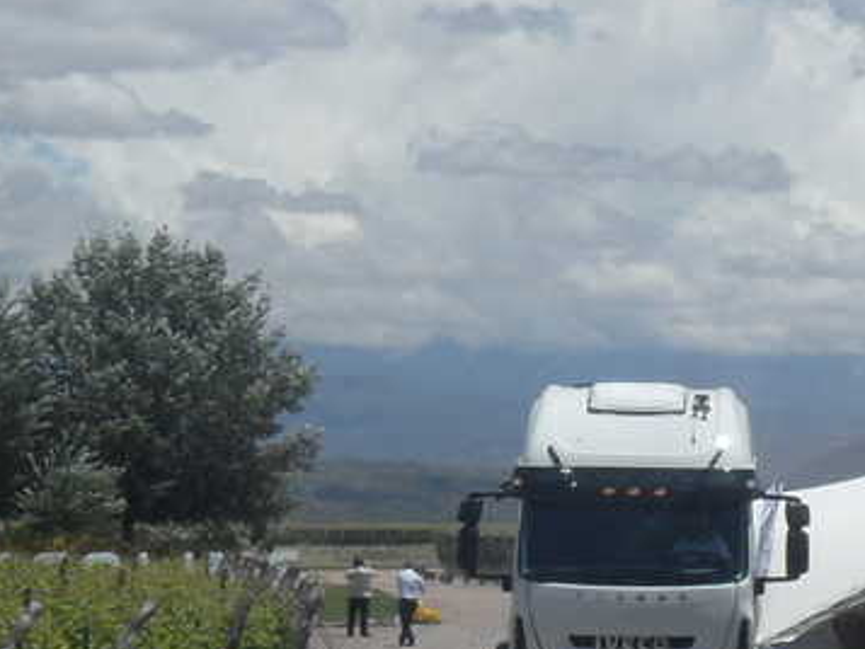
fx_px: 4199
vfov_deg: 8.8
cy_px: 438
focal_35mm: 168
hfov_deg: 11.7
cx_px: 771
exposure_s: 1/1000
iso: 80
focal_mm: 8.2
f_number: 5.4
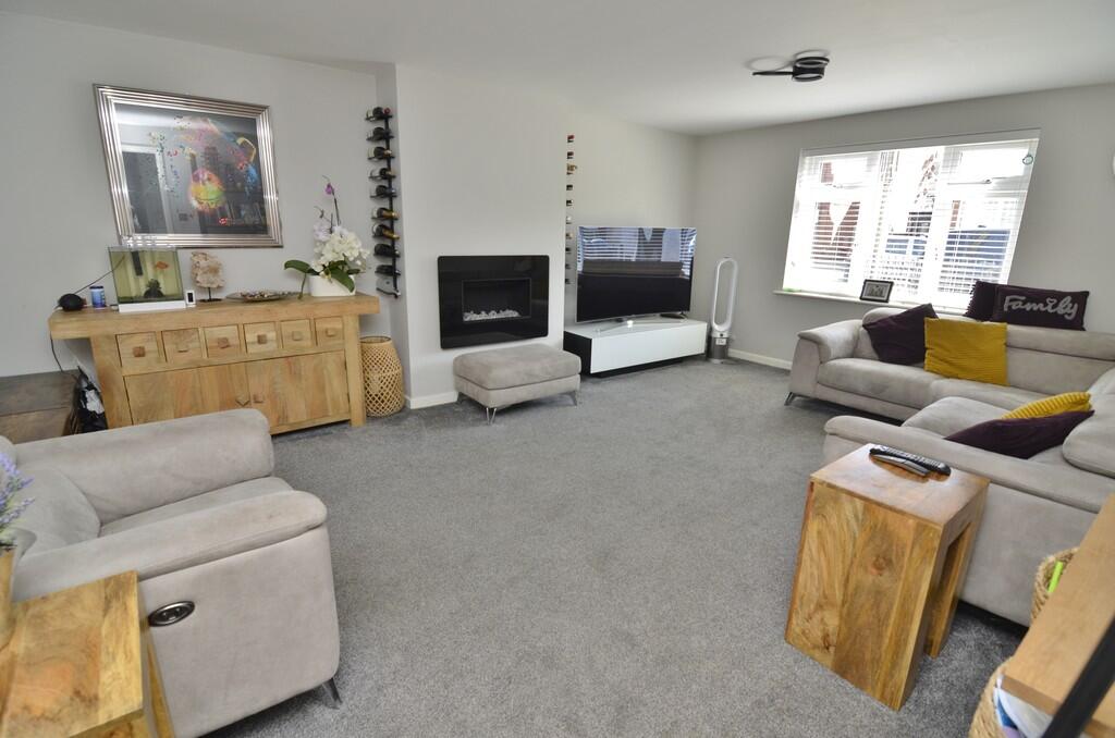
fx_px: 510
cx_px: 558
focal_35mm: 16
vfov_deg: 71.8
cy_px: 369
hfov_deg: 95.1
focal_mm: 11
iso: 400
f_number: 5.6
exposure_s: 1/60
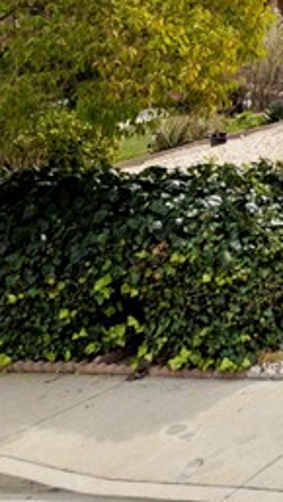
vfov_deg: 19.3
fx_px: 1384
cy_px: -105
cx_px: 849
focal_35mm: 104
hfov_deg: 9.3
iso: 100
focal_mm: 12.29
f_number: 2.8
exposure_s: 1/4000
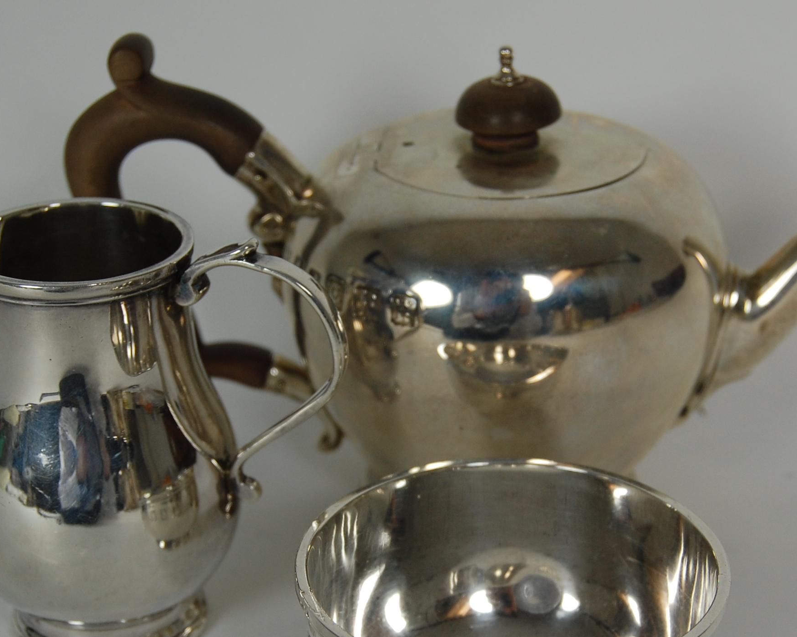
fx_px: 1934
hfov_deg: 23.3
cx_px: 455
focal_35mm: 82
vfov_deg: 18.7
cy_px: 418
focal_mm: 34
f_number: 5.6
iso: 280
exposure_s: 1/125
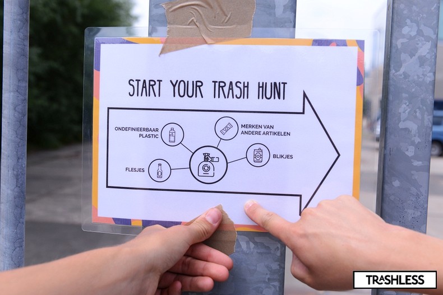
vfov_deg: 28.1
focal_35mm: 48
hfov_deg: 41.1
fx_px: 591
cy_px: 148
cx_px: 222
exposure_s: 1/500
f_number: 6.3
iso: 250
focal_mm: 48
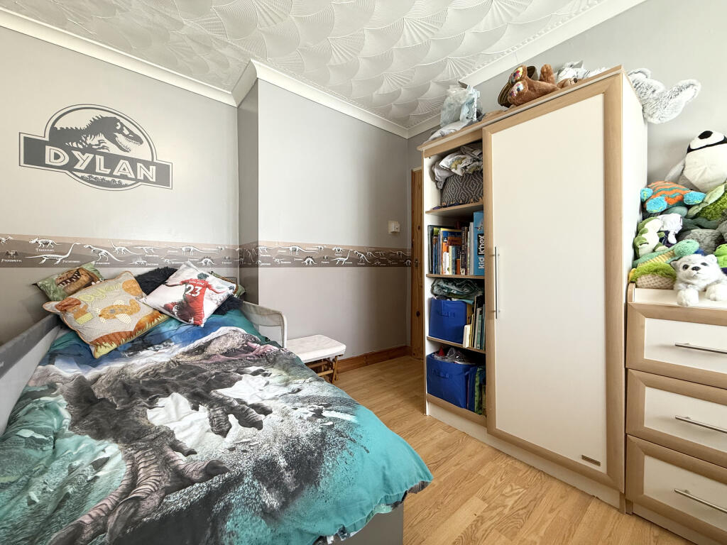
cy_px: 272
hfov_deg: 102.1
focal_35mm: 14
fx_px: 294
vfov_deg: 85.7
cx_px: 364
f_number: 2.2
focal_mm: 2.22
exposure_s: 1/50
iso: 200
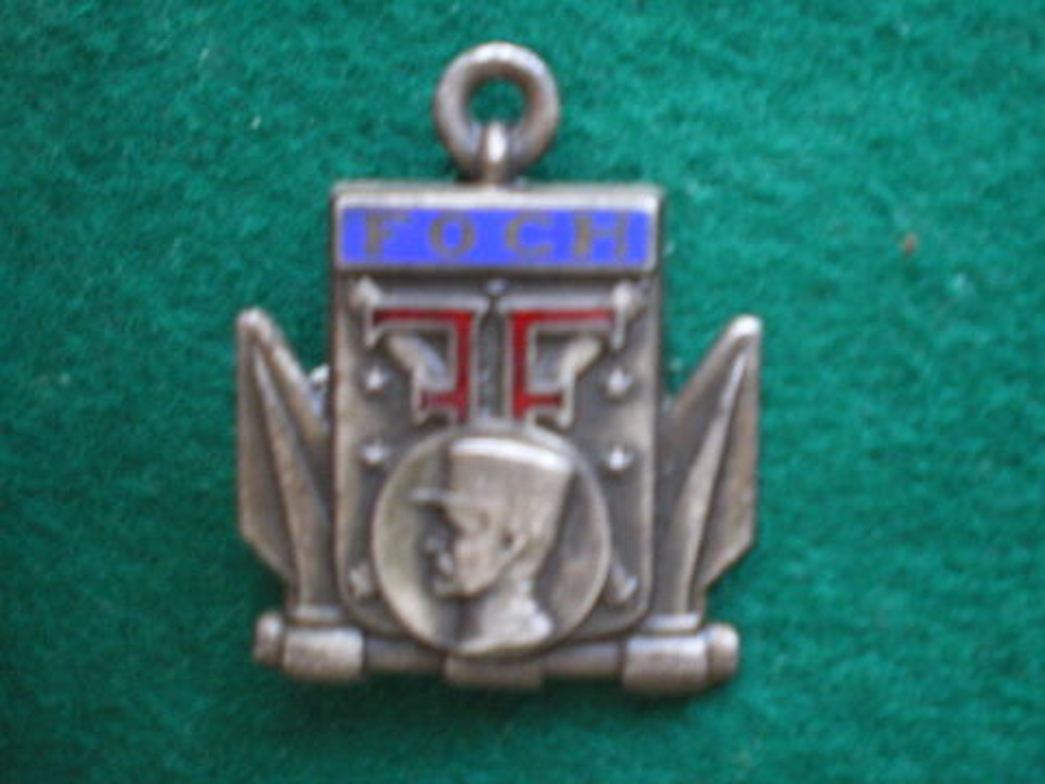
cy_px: 392
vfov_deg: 37.7
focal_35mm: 38
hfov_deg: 49.0
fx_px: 1147
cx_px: 522
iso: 400
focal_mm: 6.3
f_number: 3.1
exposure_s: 1/8
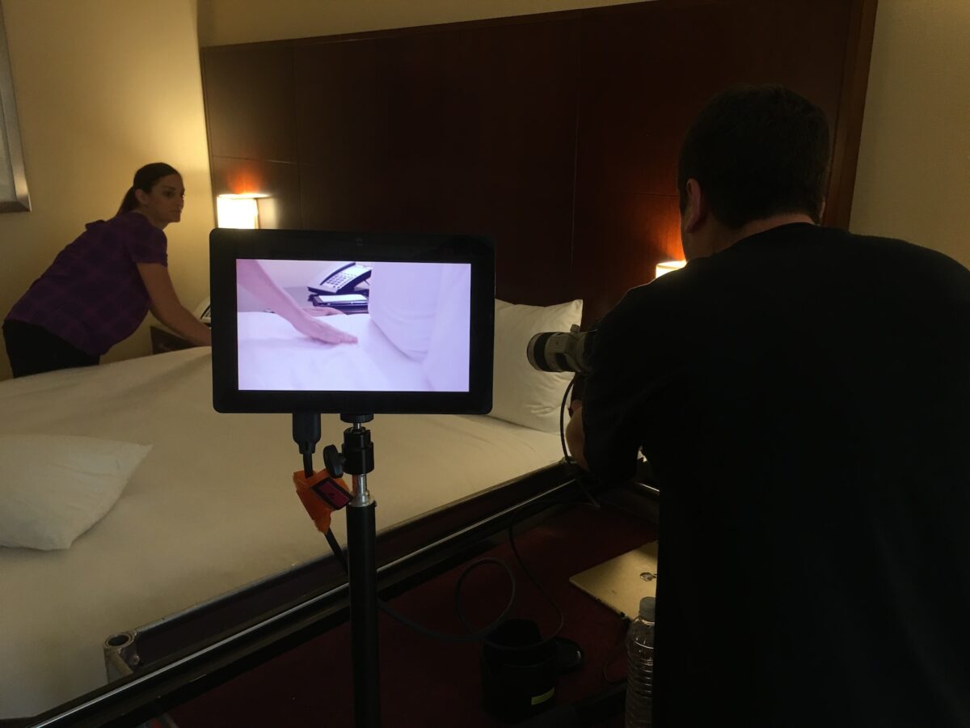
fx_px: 813
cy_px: 364
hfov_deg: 61.7
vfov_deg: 48.2
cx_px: 485
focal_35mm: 29
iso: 40
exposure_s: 1/30
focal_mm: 4.15
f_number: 2.2
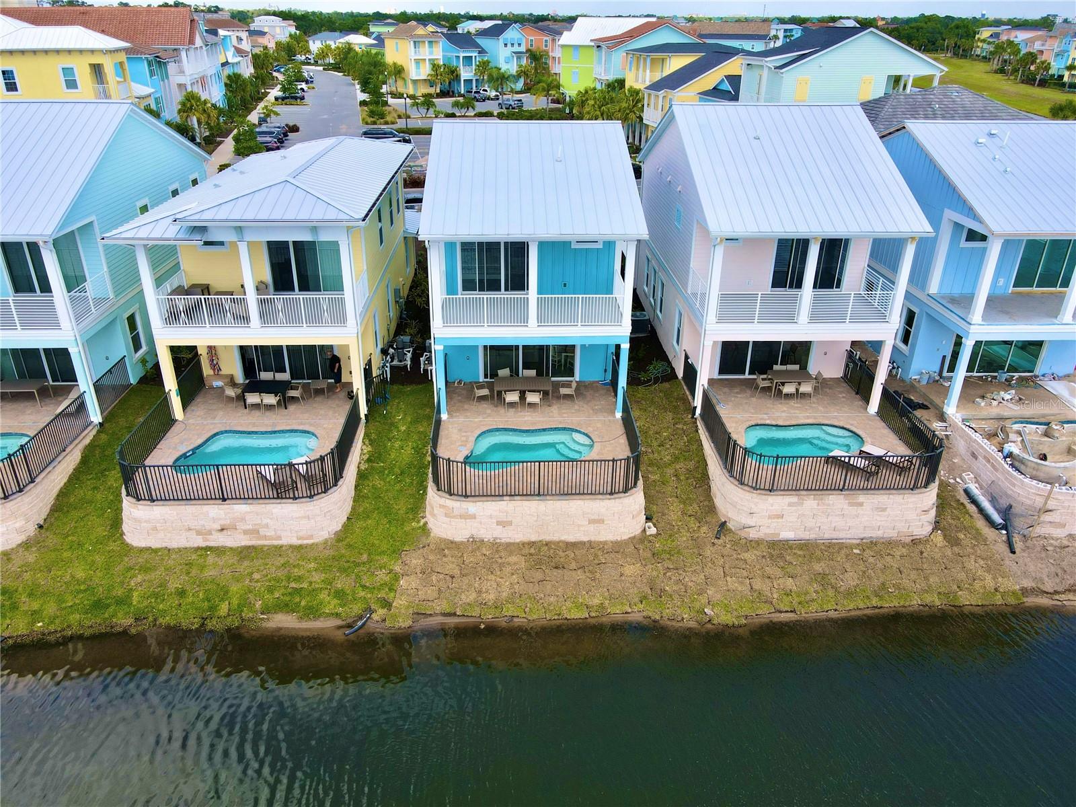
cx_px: 538
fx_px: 746
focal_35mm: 24
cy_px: 404
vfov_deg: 56.8
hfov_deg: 71.6
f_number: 2.8
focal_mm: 4.5
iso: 100
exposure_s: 1/400
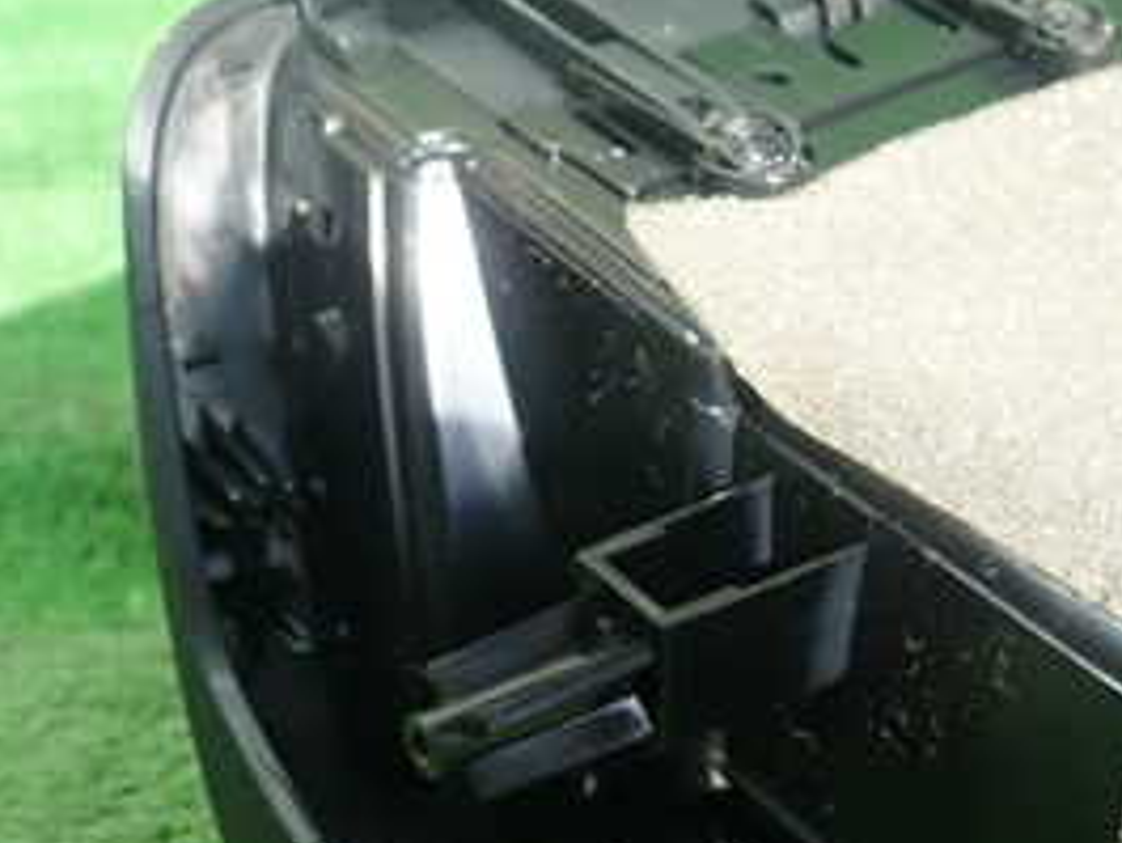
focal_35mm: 68
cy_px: 504
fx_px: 2205
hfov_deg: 27.8
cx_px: 953
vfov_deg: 21.6
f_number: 2.3
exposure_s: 1/125
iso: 200
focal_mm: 5.5
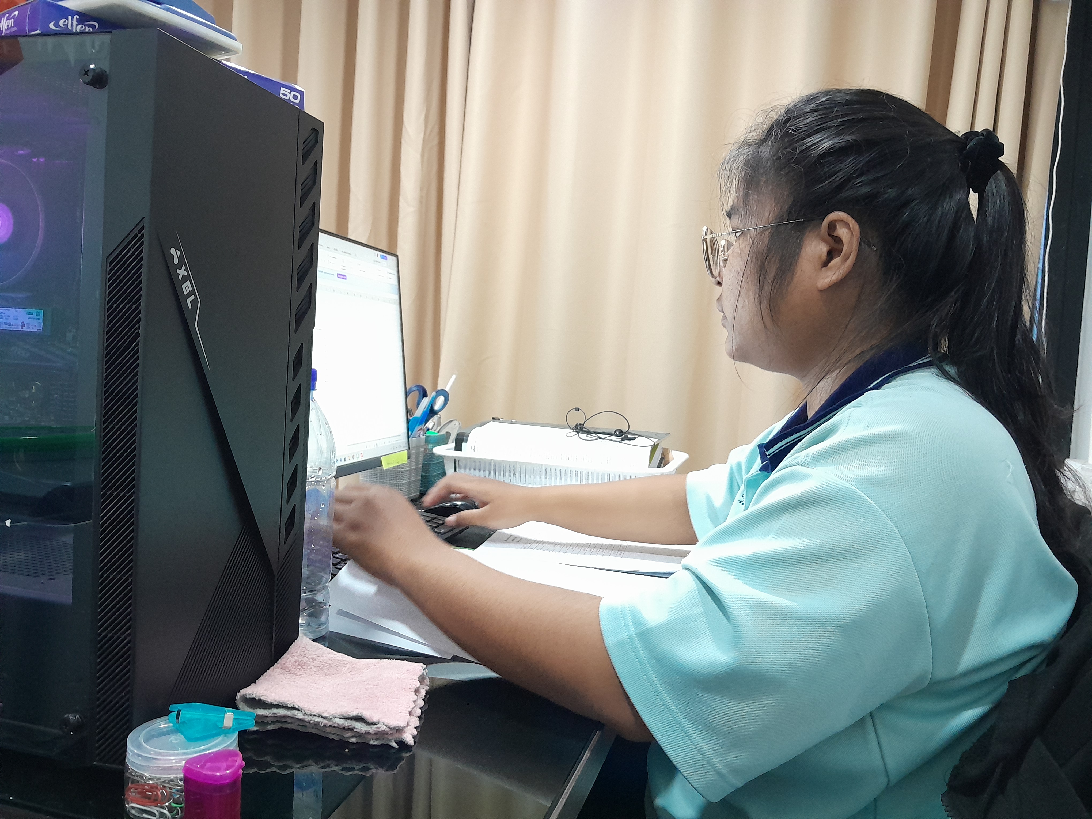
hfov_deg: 67.3
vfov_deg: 53.1
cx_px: 546
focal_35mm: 26
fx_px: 820
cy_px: 410
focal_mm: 3.98
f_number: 1.8
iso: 500
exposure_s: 1/33
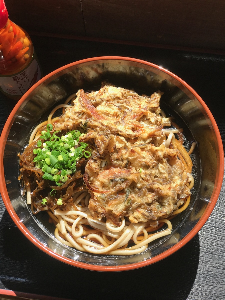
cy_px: 150
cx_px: 112
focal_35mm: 57
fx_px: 494
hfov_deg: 25.7
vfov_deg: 33.8
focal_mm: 6.6
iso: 20
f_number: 2.8
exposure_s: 1/336
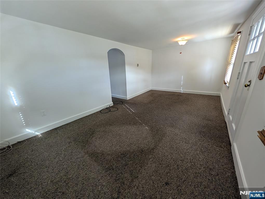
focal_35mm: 12
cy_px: 100
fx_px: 92
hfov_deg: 110.5
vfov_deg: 94.6
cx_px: 132
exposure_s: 1/120
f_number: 1.95
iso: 117
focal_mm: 2.23
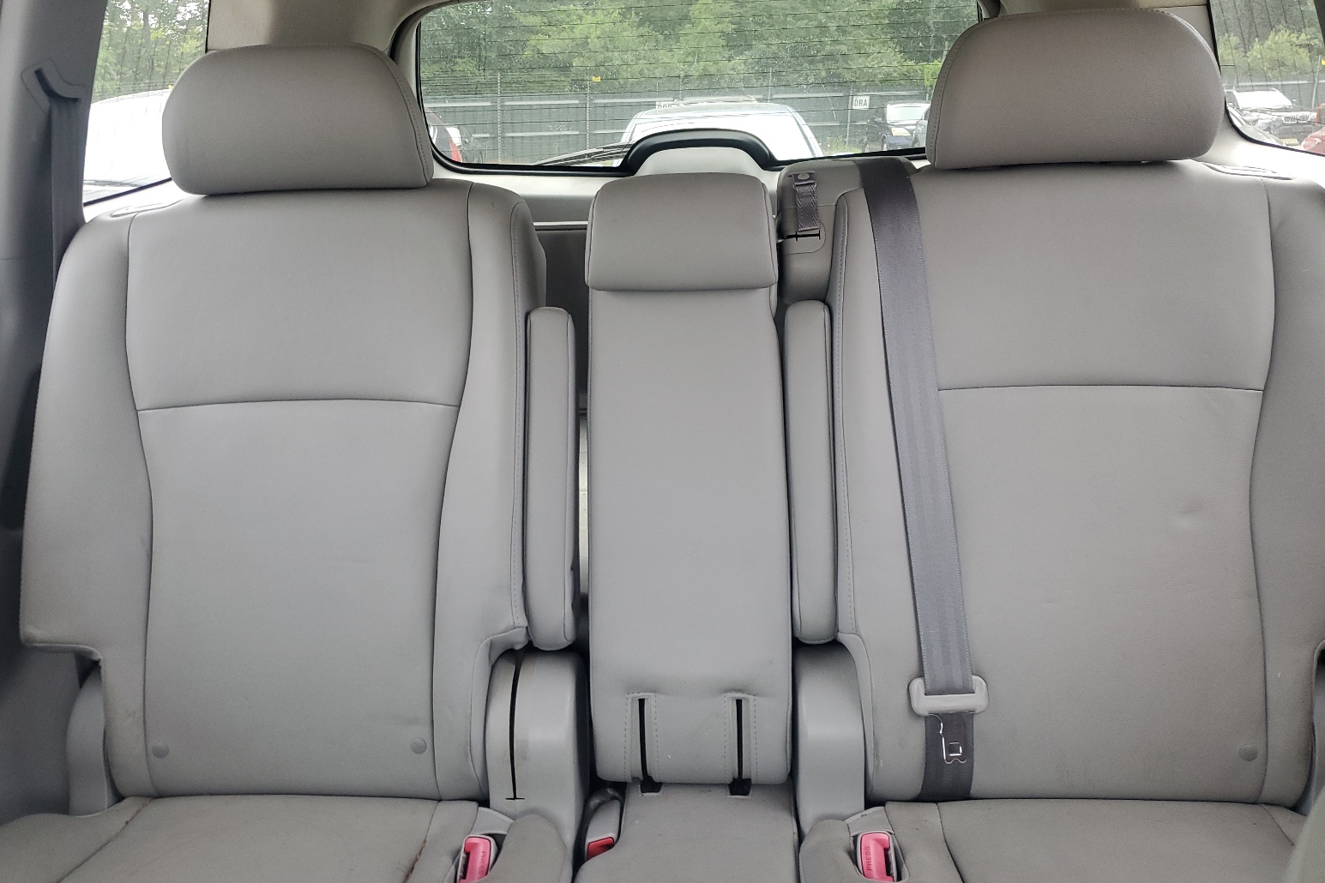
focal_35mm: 28
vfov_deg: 46.3
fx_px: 1030
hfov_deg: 65.5
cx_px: 642
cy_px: 386
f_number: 1.5
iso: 79
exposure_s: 1/120
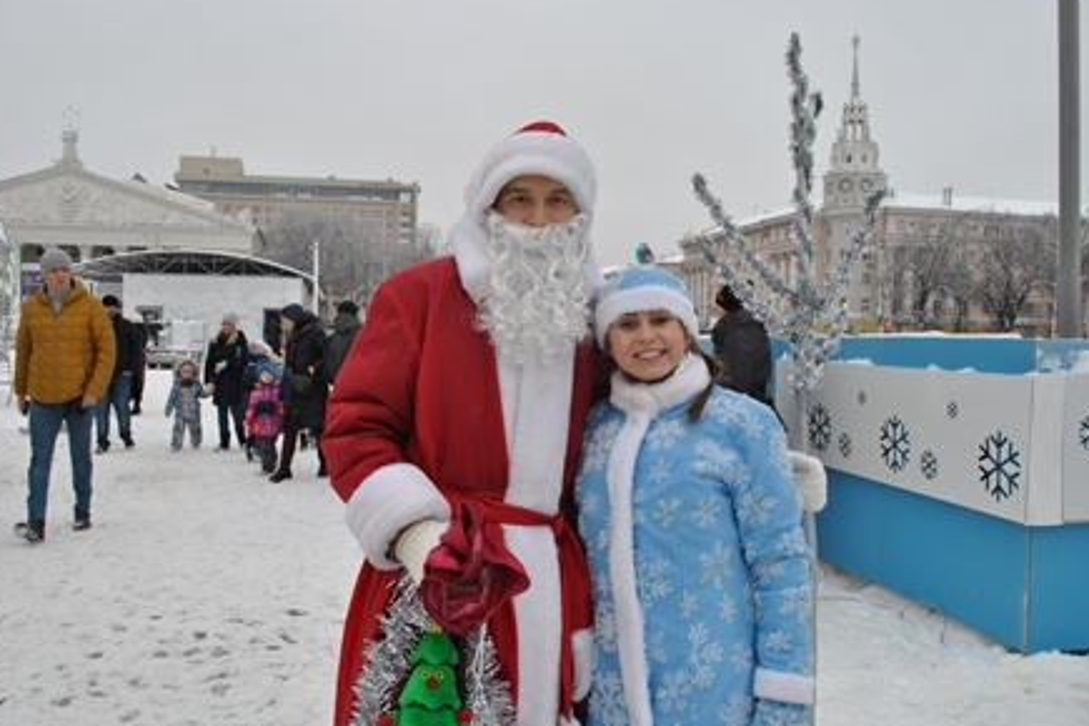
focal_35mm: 34
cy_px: 358
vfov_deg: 38.9
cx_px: 543
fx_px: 1028
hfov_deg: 55.8
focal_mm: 22
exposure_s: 1/160
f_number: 6.3
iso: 100
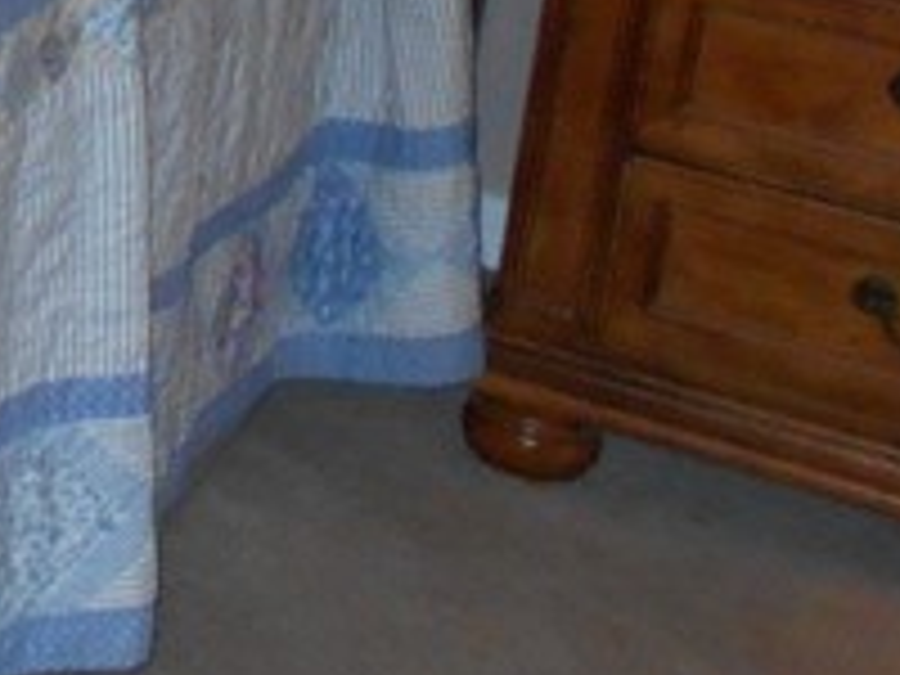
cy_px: -558
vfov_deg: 10.5
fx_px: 3458
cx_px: -1152
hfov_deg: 12.3
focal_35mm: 133
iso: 280
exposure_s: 1/25
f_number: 3.2
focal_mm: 4.6
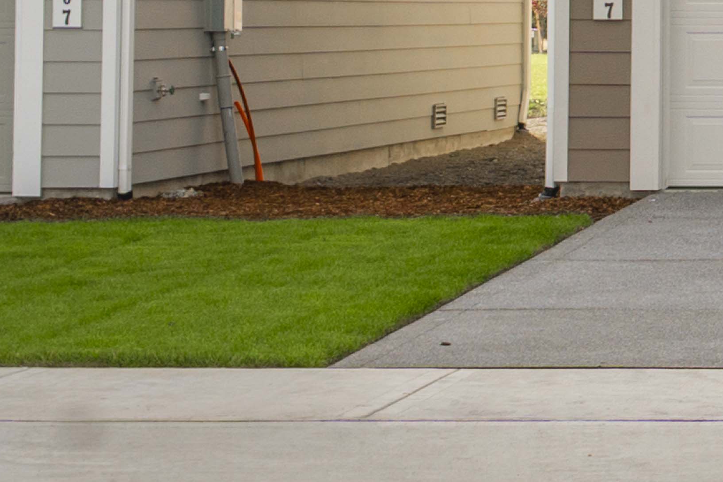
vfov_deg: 15.0
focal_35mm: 88
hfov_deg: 18.4
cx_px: 1284
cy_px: -107
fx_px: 1767
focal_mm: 24
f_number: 8
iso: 100
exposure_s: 1/250
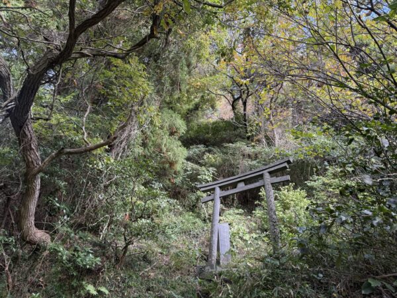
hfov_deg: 71.6
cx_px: 198
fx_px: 275
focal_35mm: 24
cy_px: 149
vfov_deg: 56.8
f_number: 1.78
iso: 80
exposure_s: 1/121
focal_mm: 6.76
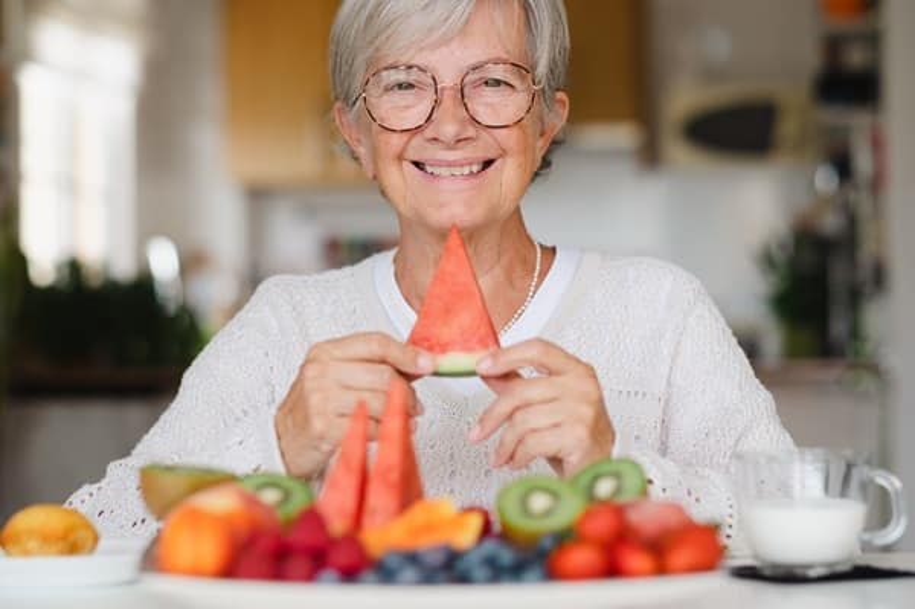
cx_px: 458
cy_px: 304
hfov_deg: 24.2
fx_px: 2133
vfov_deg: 16.2
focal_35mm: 84
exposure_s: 1/180
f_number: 2
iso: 200
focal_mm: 56
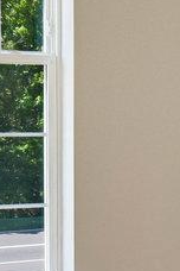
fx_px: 1147
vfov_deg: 13.4
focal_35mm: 153
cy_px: 120
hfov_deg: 8.6
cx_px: 333
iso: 400
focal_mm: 17
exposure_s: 1/160
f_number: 8
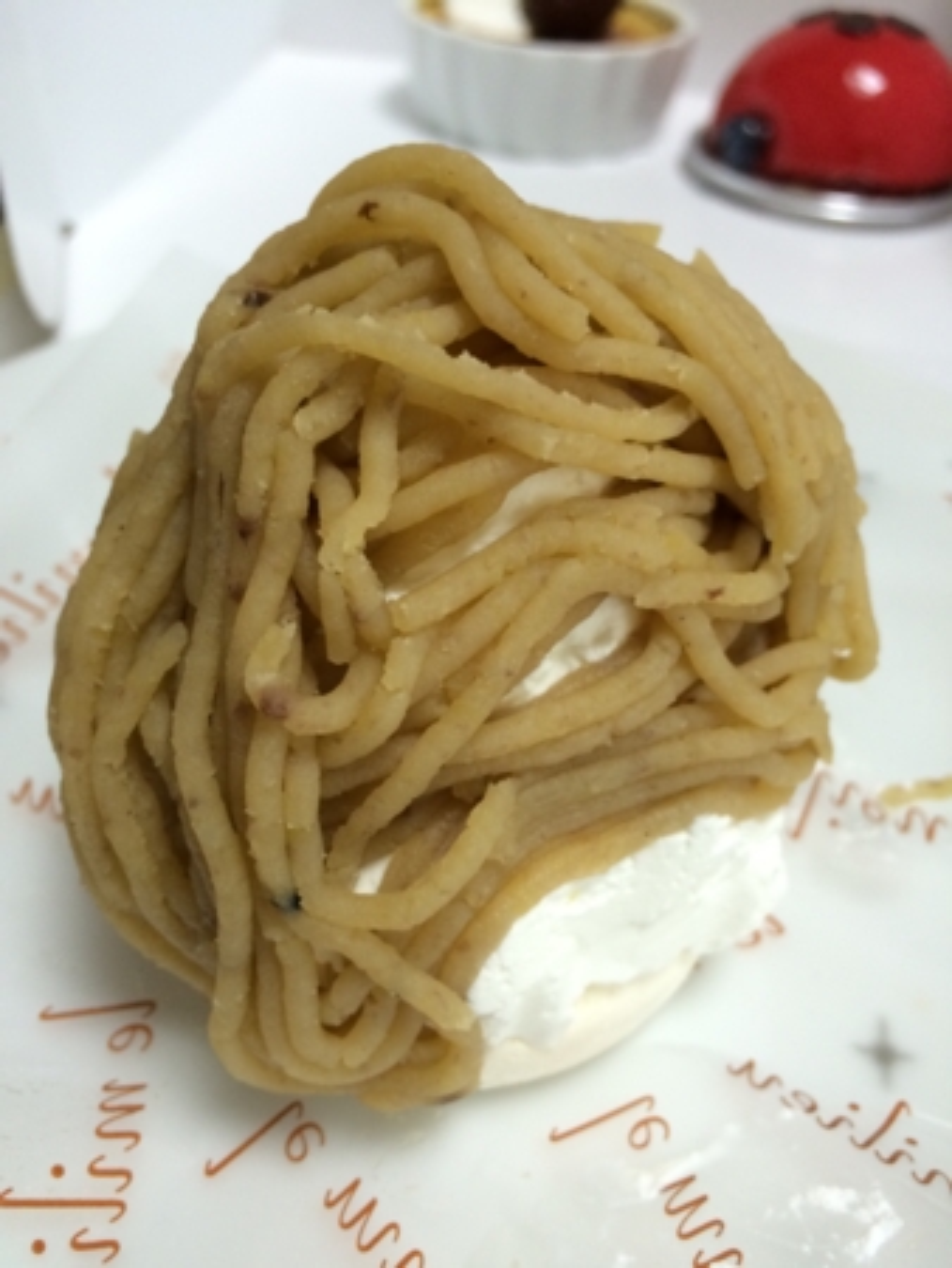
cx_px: 476
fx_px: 1062
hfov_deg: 48.3
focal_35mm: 29
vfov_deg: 61.6
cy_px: 634
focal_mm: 4.15
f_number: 2.2
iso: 64
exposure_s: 1/30
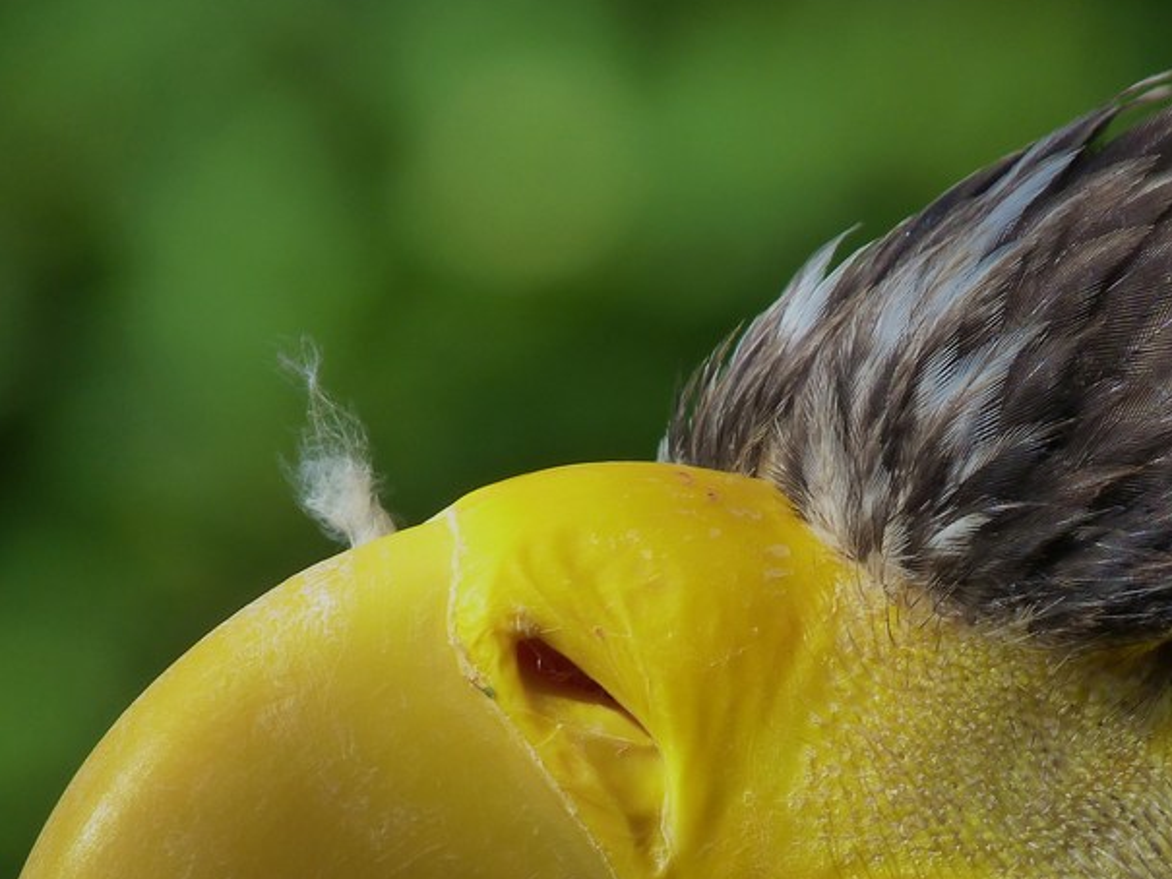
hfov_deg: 2.0
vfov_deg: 1.5
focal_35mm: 990
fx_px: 33525
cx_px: 814
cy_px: 761
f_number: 5.6
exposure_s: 1/250
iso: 125
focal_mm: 101.1
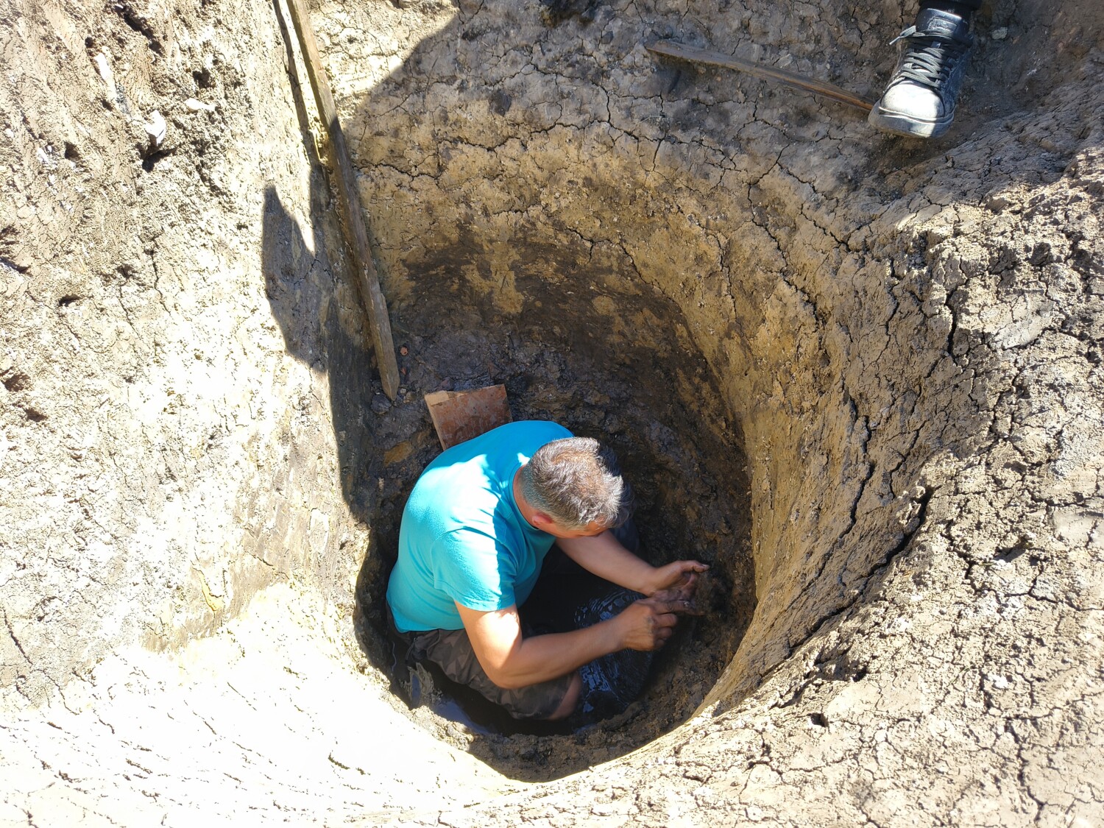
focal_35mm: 24
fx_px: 765
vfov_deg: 56.8
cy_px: 414
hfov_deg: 71.6
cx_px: 552
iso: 100
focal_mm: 5.56
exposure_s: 1/268
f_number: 1.8
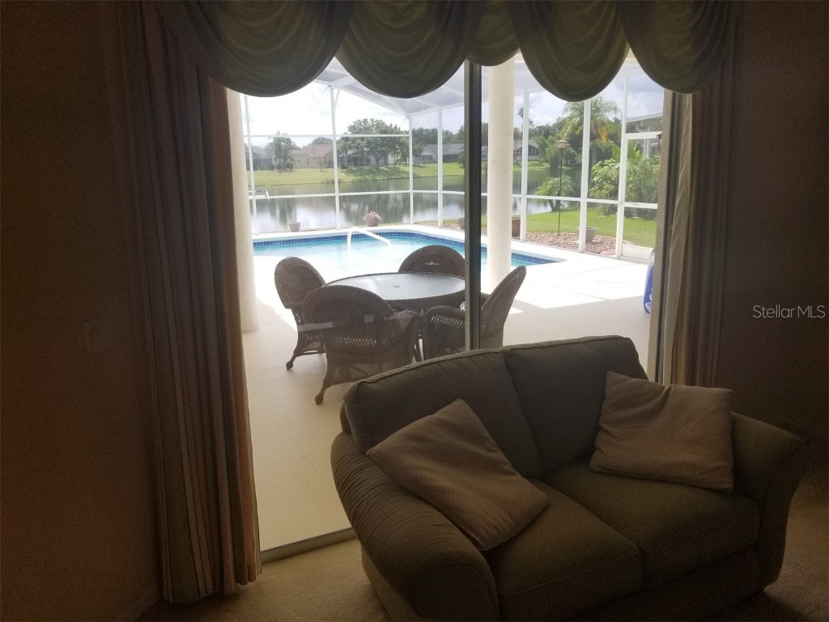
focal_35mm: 26
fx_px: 623
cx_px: 414
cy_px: 311
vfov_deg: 53.1
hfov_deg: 67.3
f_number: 1.7
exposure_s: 1/804
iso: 50
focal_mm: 4.25
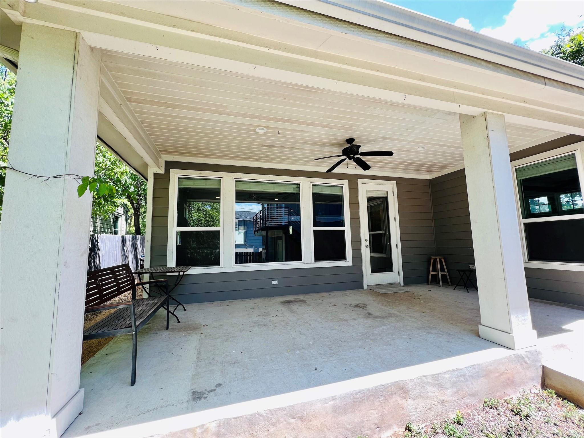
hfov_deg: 106.2
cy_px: 219
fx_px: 219
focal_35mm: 13
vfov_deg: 89.9
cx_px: 292
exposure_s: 1/134
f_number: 1.8
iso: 32
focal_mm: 1.57
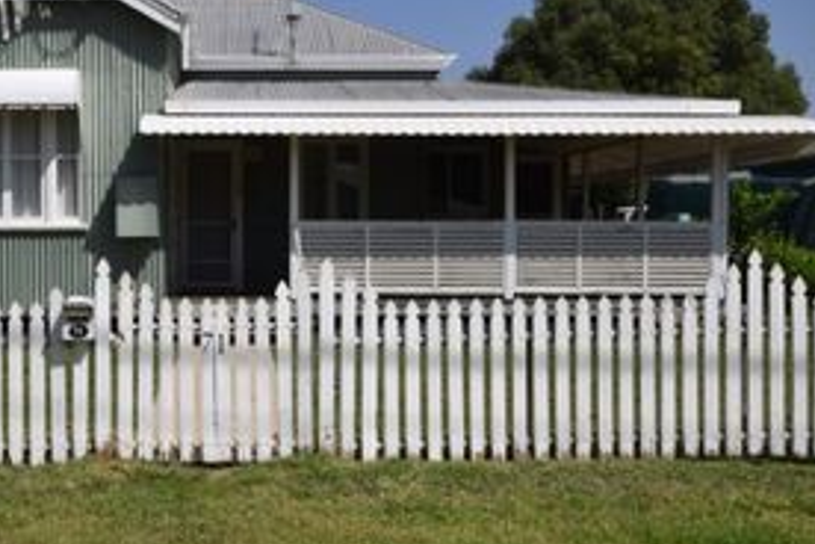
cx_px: 236
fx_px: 1154
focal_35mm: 51
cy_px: 250
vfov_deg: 26.5
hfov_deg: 38.2
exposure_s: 1/500
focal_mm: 20
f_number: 11
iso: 200
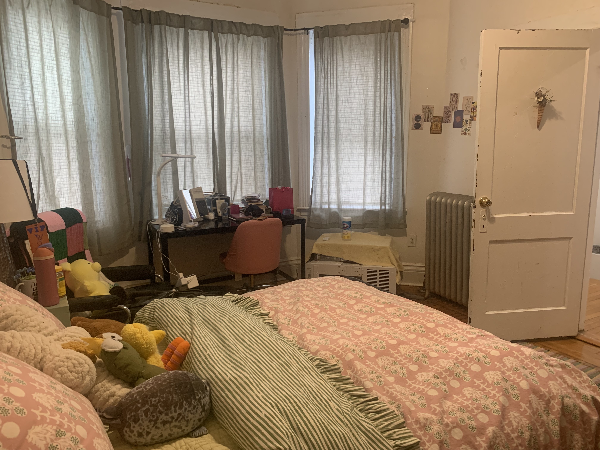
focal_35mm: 26
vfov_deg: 53.1
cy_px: 225
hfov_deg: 67.3
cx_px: 300
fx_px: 451
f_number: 1.8
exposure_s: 1/60
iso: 125
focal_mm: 4.25
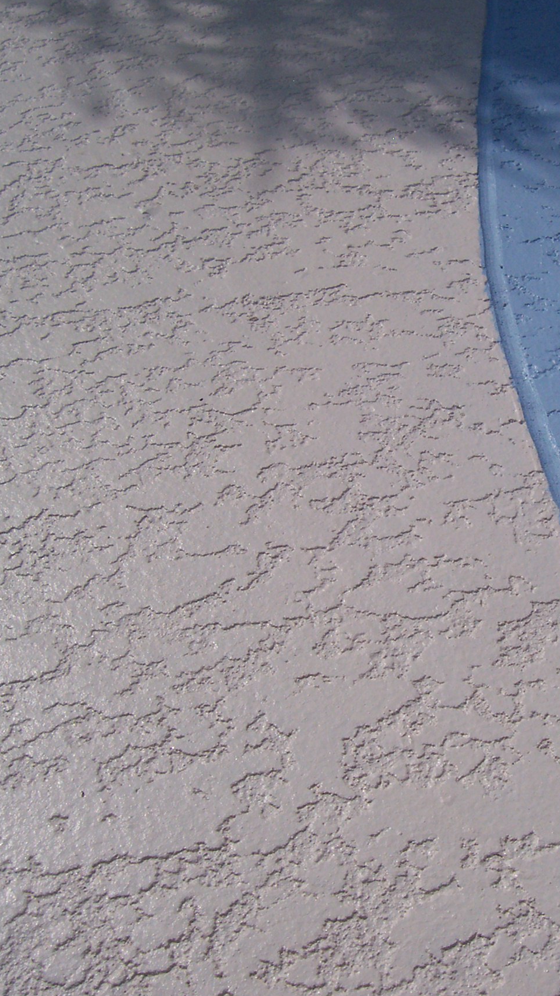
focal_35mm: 50
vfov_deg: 41.3
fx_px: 1320
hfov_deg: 23.3
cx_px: 503
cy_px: 498
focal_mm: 5.6
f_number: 5.1
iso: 80
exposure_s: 1/614
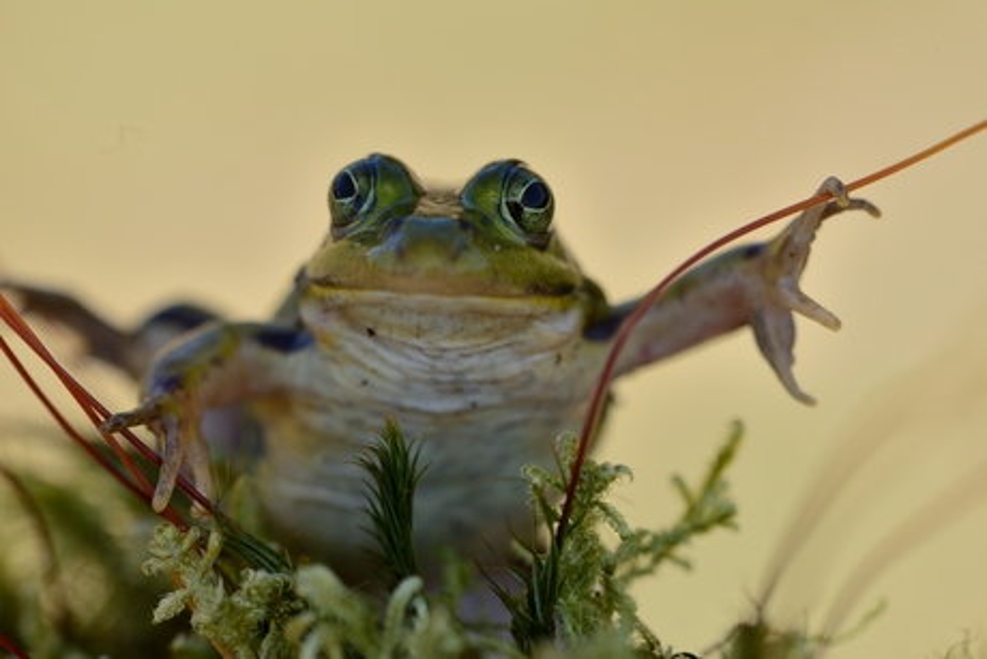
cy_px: 330
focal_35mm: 105
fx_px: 2879
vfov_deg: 13.1
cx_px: 494
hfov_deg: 19.5
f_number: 11
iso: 800
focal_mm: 105
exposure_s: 1/640
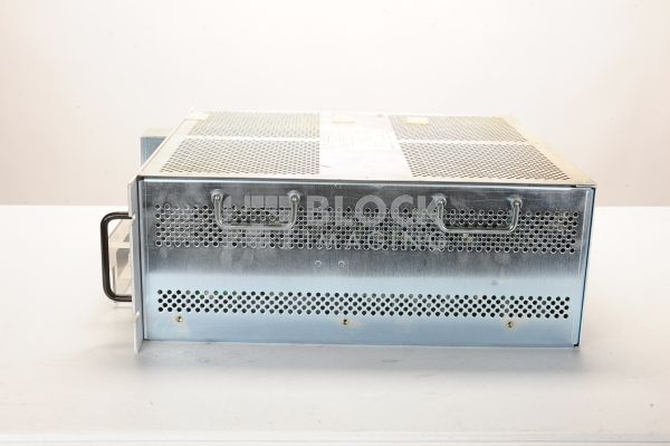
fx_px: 930
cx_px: 335
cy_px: 223
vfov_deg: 26.9
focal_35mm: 50
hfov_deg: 39.6
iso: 320
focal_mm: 50
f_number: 14
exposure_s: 1/160
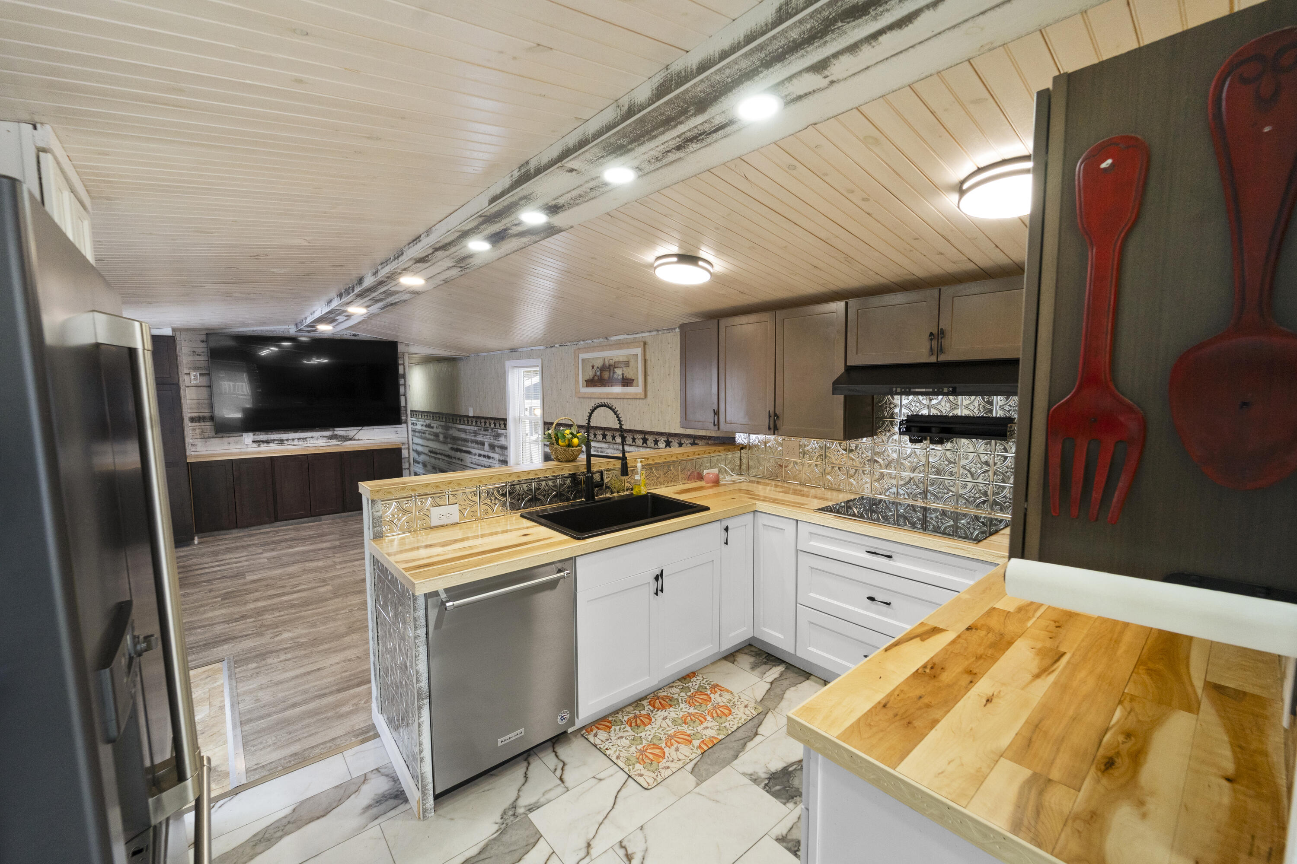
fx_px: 504
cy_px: 432
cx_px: 648
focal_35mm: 14
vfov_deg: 81.2
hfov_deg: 104.3
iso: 800
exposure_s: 1/50
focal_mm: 14
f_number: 8
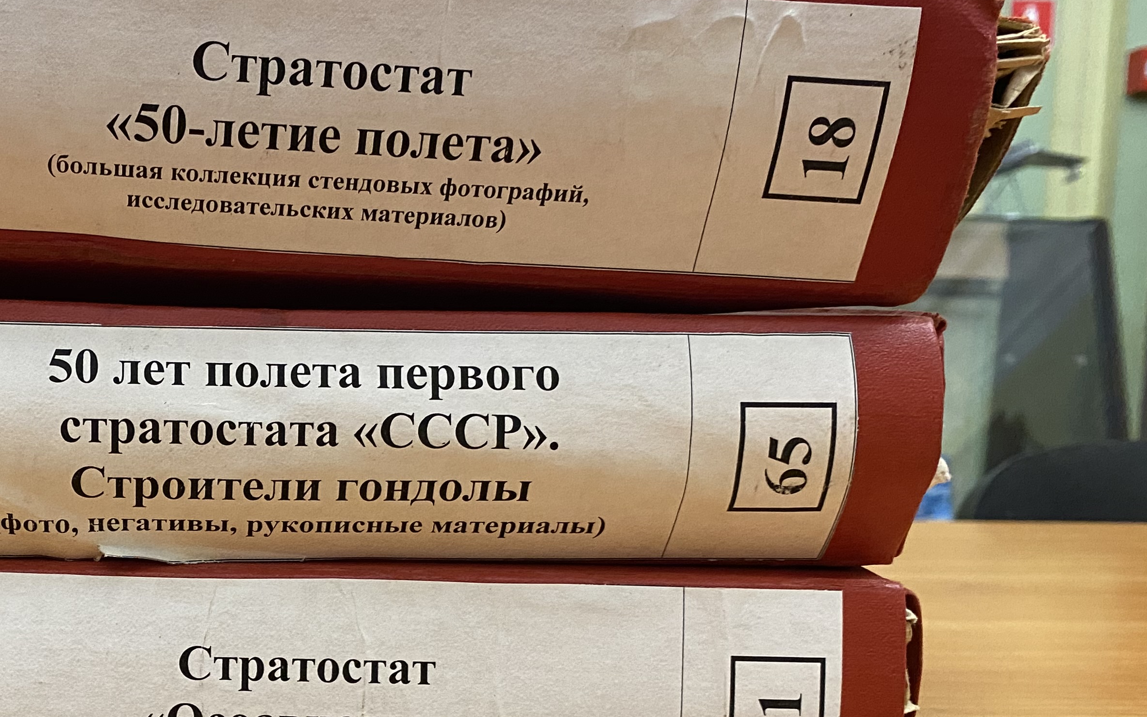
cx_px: 217
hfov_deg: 40.7
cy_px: 556
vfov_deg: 27.0
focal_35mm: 47
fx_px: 1469
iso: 320
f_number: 1.8
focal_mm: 4.25
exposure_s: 1/50
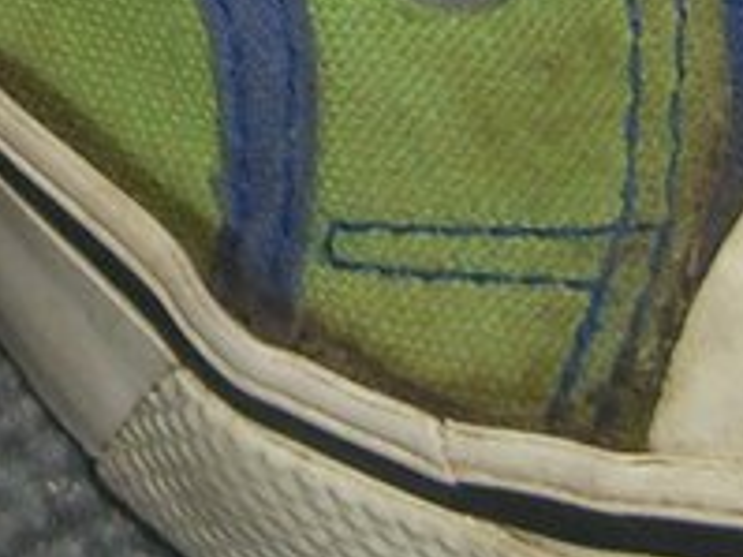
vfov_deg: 5.7
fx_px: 5470
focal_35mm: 255
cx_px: -327
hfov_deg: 7.6
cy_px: -370
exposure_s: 1/60
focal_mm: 7.9
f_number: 2.8
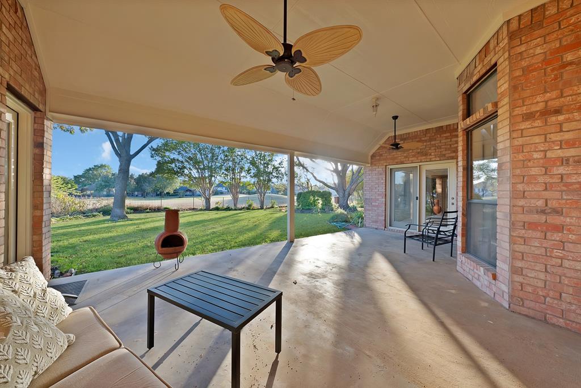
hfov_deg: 112.6
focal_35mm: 12
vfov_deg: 90.1
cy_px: 194
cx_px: 290
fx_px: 194
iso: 640
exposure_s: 1/10
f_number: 9
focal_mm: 12
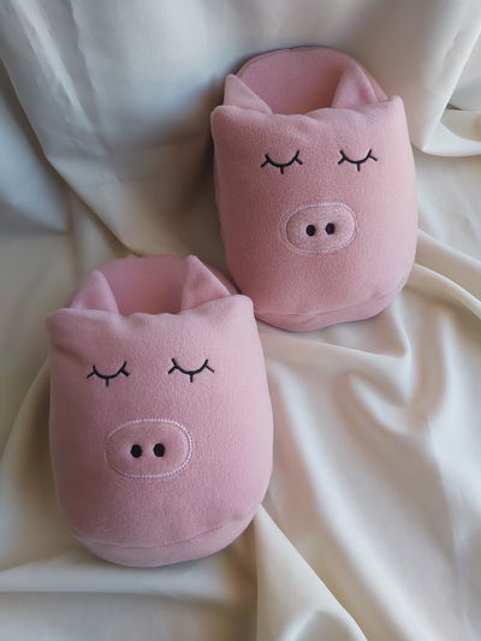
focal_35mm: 26
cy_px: 320
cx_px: 240
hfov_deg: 53.1
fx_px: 482
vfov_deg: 67.3
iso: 64
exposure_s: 1/189
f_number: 1.7
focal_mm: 3.92
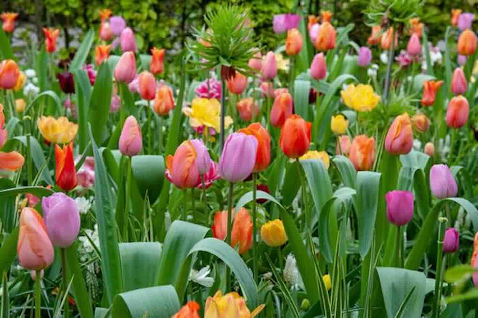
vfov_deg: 24.2
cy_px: 159
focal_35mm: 56
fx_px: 743
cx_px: 239
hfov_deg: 35.6
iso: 200
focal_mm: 56
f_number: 6.3
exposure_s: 1/160
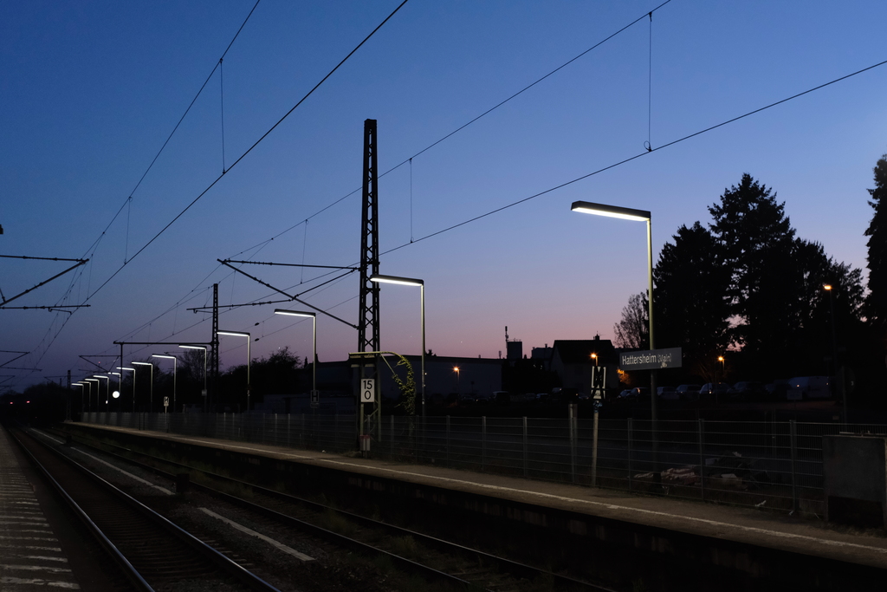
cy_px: 296
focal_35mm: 42
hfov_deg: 46.4
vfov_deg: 31.9
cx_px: 444
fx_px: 1035
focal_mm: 28
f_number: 4.5
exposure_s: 1/45
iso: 3200
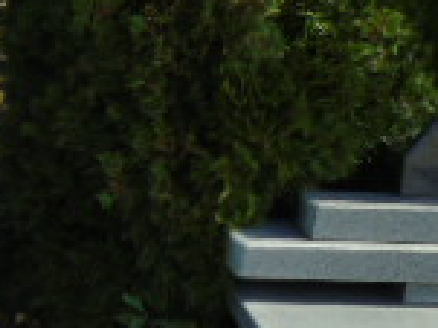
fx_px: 1555
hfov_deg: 14.5
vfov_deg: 11.9
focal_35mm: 123
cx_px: -296
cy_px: 357
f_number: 3.6
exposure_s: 1/320
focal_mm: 5.2
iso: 80
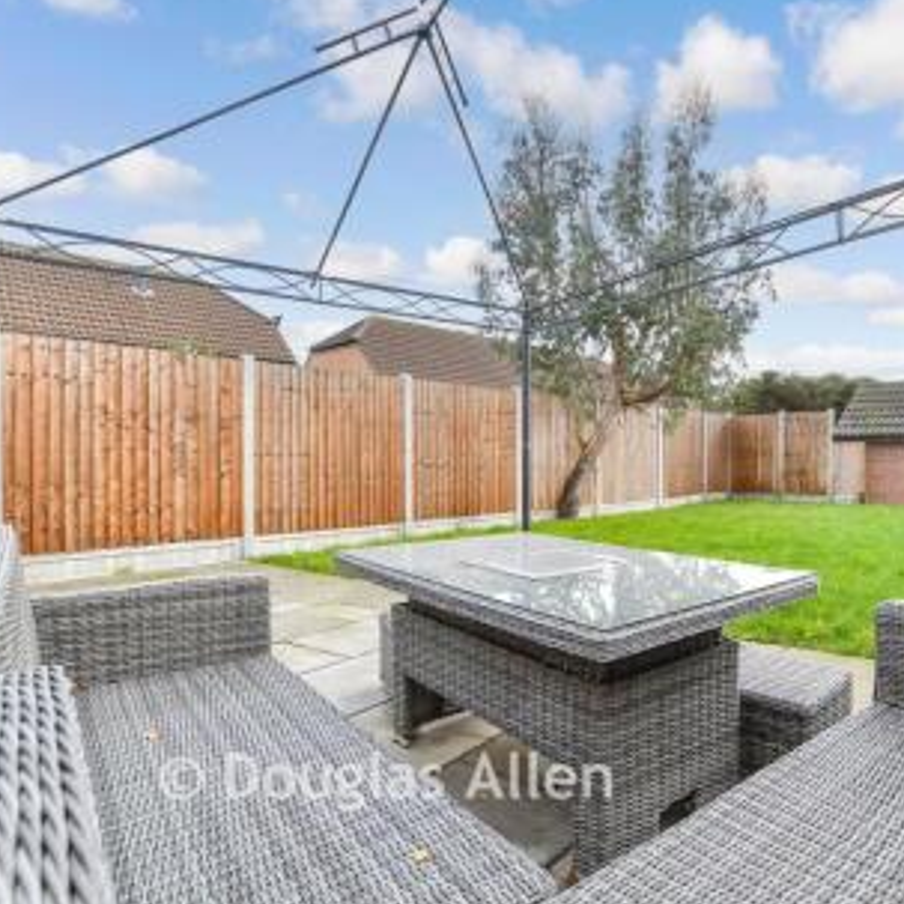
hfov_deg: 72.0
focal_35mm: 20
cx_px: 621
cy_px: 452
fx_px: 591
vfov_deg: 74.8
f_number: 8
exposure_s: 1/30
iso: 160
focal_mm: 10
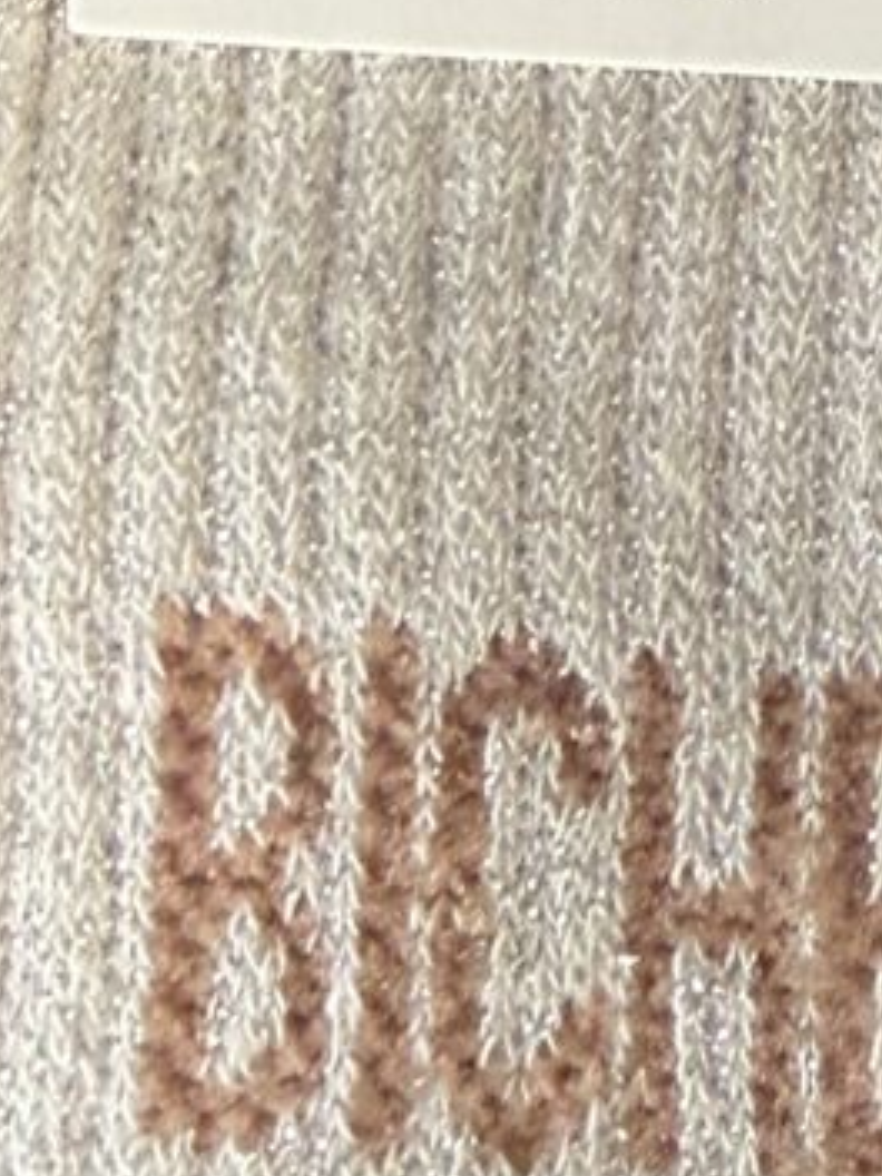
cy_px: 458
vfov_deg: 15.0
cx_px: 885
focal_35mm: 131
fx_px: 4450
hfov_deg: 11.2
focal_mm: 2.22
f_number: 2.2
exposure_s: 1/99
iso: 320
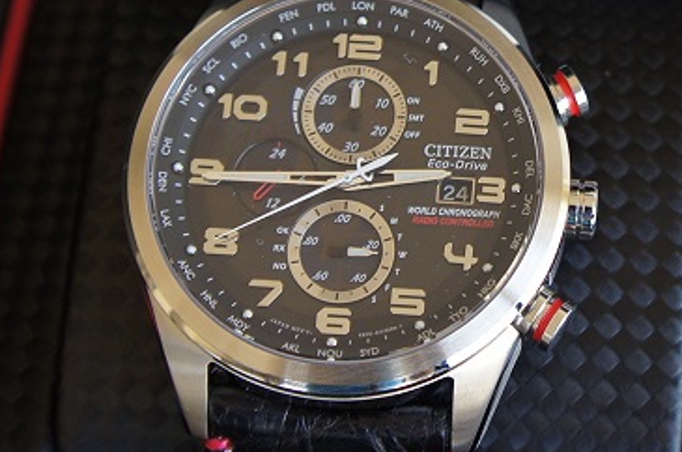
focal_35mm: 118
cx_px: 546
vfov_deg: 11.6
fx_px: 2223
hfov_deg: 17.3
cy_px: 67
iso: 400
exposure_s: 1/40
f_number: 4
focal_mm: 25
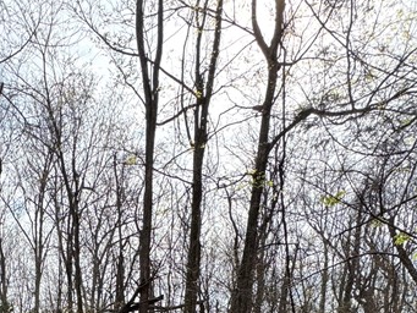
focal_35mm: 42
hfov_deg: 42.5
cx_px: 77
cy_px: 443
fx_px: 506
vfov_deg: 26.8
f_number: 2.2
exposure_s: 1/512
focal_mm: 2.22
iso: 40
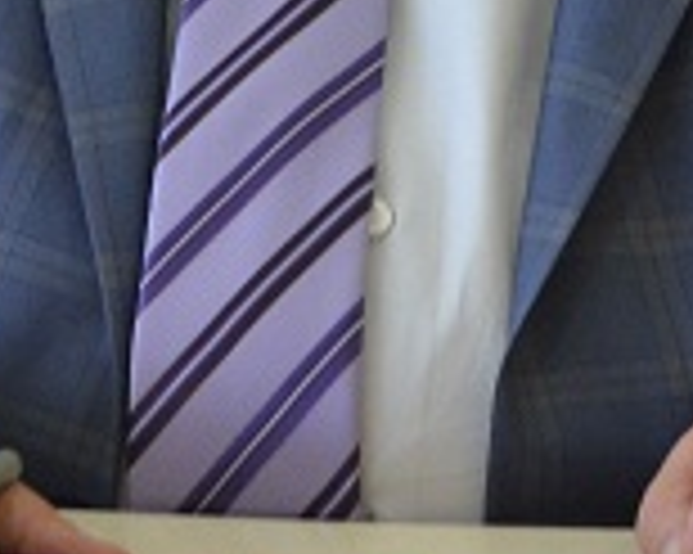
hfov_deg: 4.8
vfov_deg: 3.8
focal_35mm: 405
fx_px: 8301
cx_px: 495
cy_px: -453
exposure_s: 1/60
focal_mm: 48
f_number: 5.3
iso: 1100
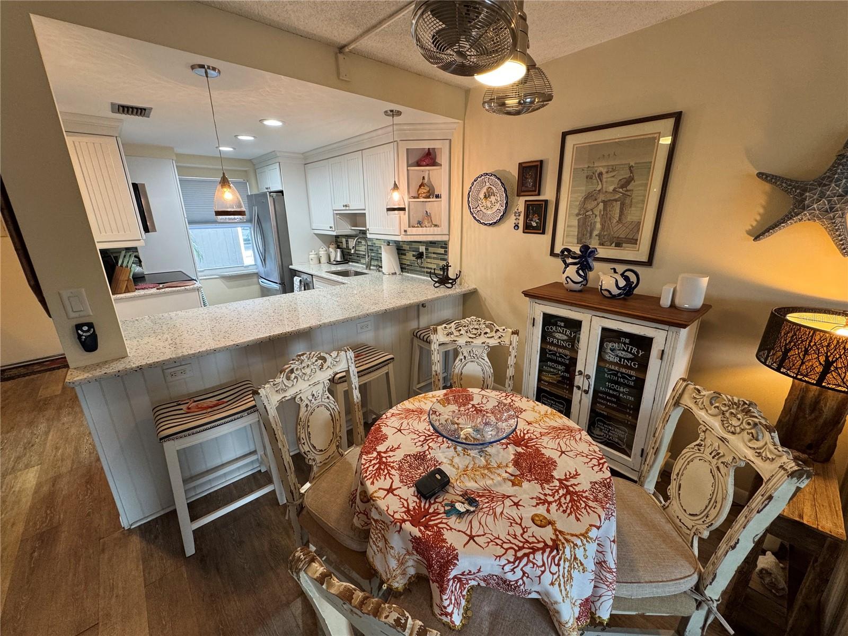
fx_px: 343
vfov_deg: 85.7
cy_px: 318
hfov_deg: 102.1
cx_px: 424
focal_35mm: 14
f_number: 2.2
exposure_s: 1/60
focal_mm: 2.22
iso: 160
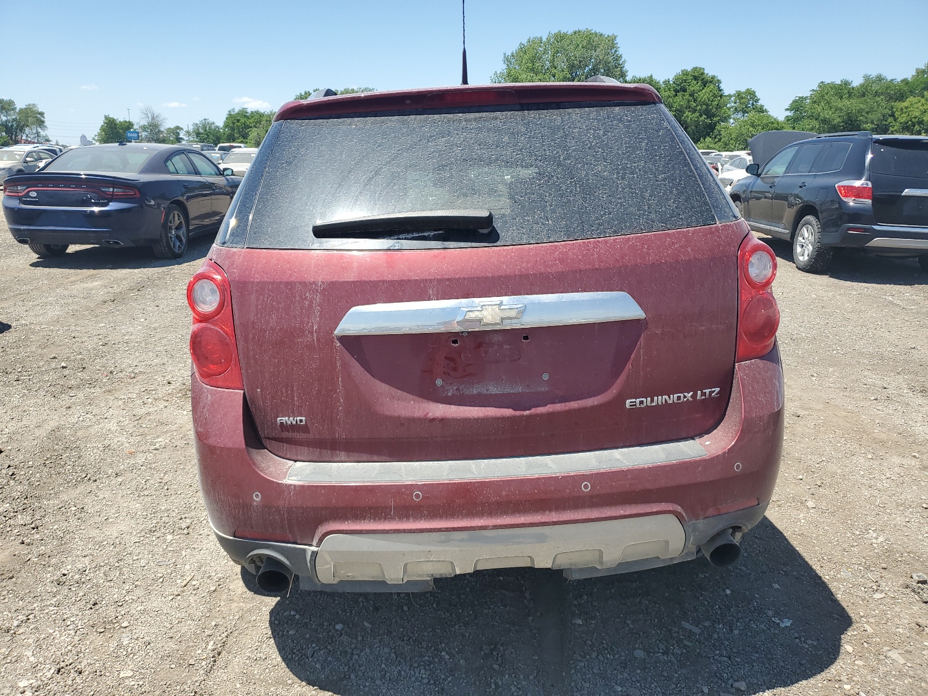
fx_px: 697
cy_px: 348
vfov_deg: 53.1
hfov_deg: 67.3
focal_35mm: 26
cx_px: 464
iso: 50
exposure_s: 1/2000
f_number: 1.5
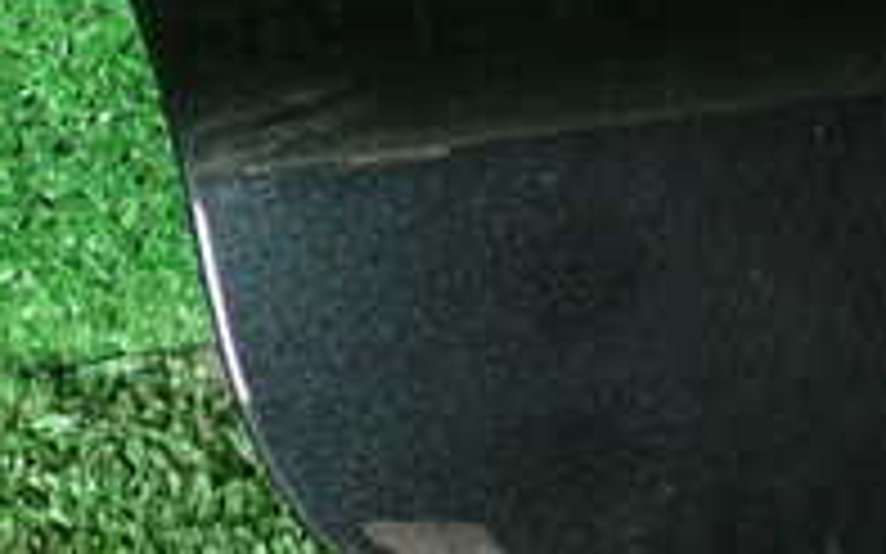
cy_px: -194
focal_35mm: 116
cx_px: 1187
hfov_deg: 16.8
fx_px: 2800
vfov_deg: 11.0
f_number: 2.5
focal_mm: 6.37
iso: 200
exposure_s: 1/50
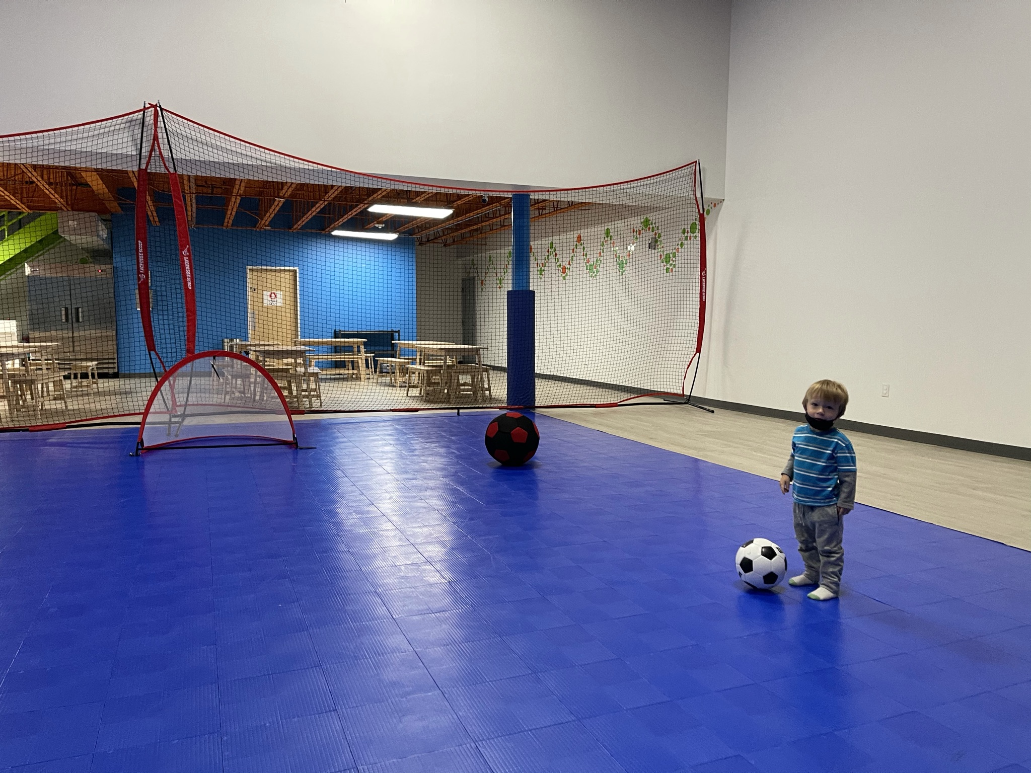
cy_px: 386
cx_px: 516
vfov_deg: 53.1
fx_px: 774
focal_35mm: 26
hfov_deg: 67.3
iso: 200
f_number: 1.6
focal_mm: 5.1
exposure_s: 1/60
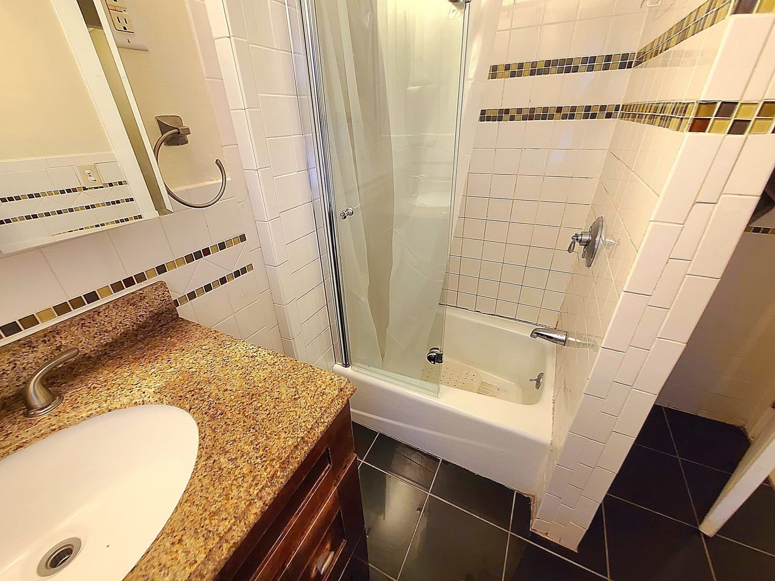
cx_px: 388
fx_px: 291
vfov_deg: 89.9
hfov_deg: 106.2
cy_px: 290
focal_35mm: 13
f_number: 2.2
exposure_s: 1/60.2
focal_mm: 2.2
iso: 400
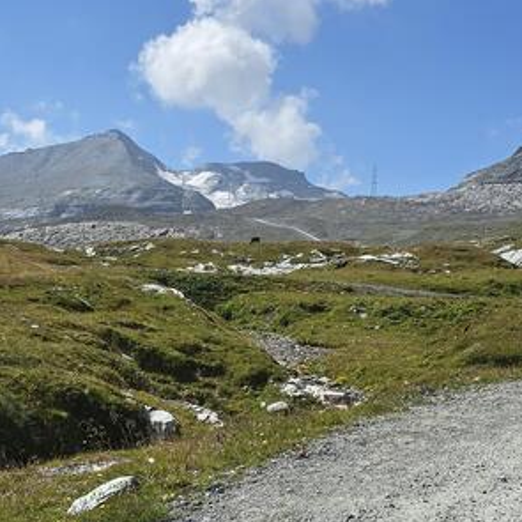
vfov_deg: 24.3
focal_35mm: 71
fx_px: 1211
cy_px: 302
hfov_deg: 24.3
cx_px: 285
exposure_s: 1/1513
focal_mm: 6.3
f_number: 1.7
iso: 12
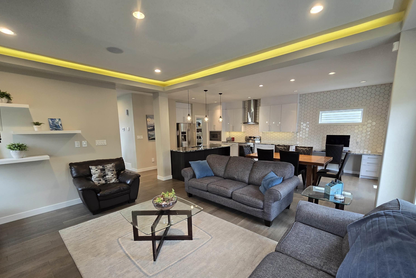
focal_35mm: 14
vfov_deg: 80.8
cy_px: 158
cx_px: 210
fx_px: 162
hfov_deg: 104.3
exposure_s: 1/60
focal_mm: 2.2
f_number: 2.2
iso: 160
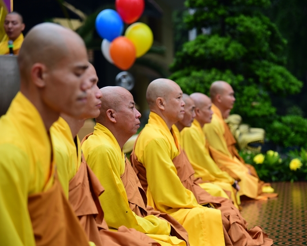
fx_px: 1081
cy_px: 123
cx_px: 170
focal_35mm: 119
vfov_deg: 13.0
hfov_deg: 16.2
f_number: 4
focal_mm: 105
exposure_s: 1/100
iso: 200
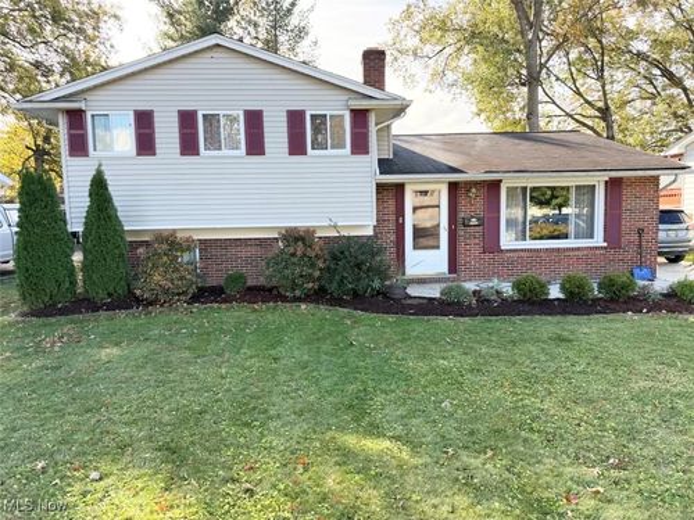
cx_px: 347
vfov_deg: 56.8
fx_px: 481
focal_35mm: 24
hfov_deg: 71.6
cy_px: 260
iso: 100
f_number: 1.78
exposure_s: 1/780
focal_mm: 6.76
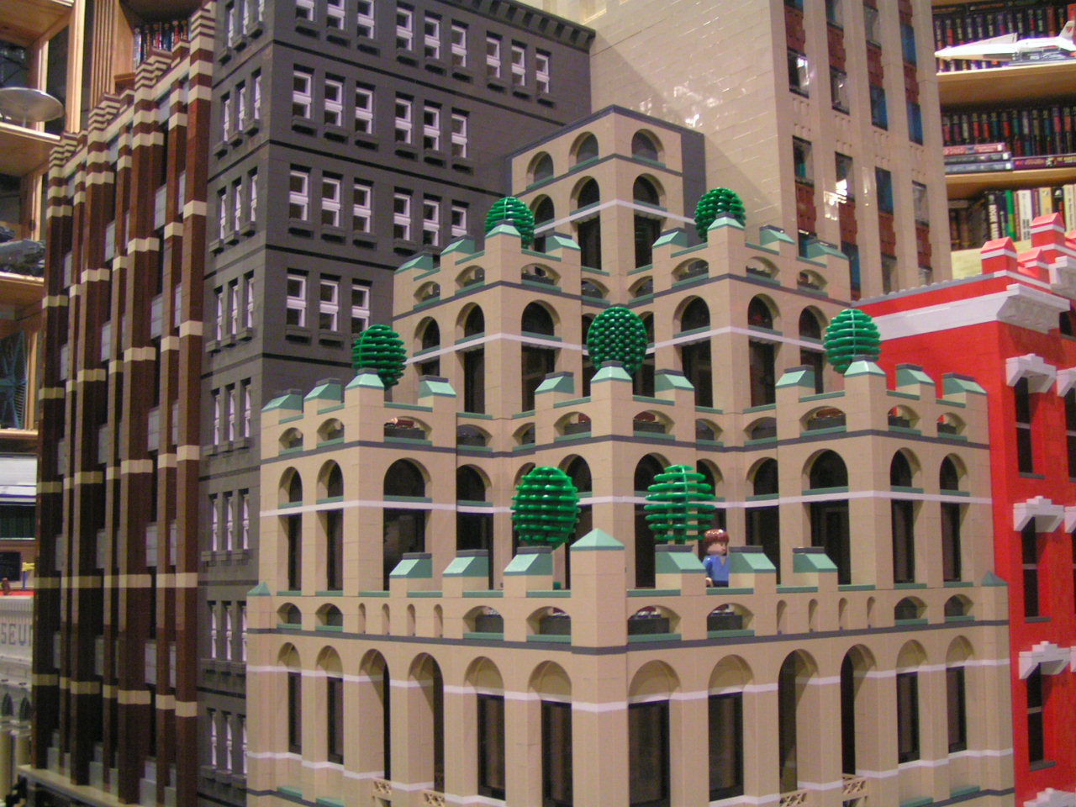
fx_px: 1181
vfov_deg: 37.7
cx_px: 538
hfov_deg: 49.0
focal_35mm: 38
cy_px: 404
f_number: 2.8
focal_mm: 5.8
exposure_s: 1/4
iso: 200
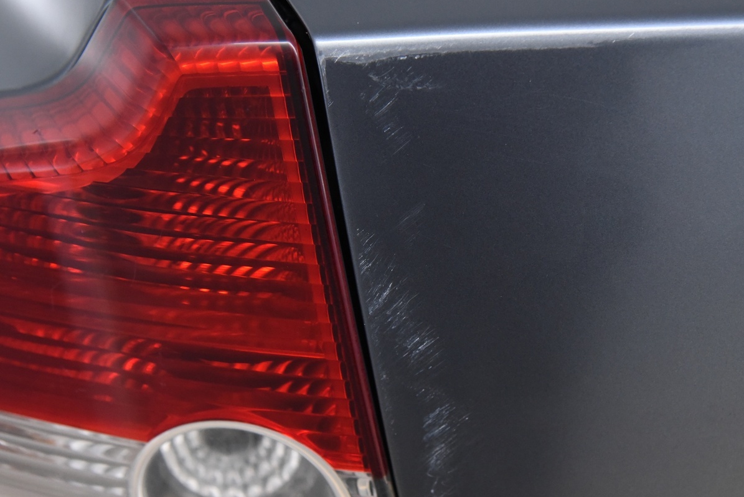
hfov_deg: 30.9
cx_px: 413
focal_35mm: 65
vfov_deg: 20.9
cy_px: 285
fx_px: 1344
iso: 4000
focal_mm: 48
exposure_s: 1/160
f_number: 4
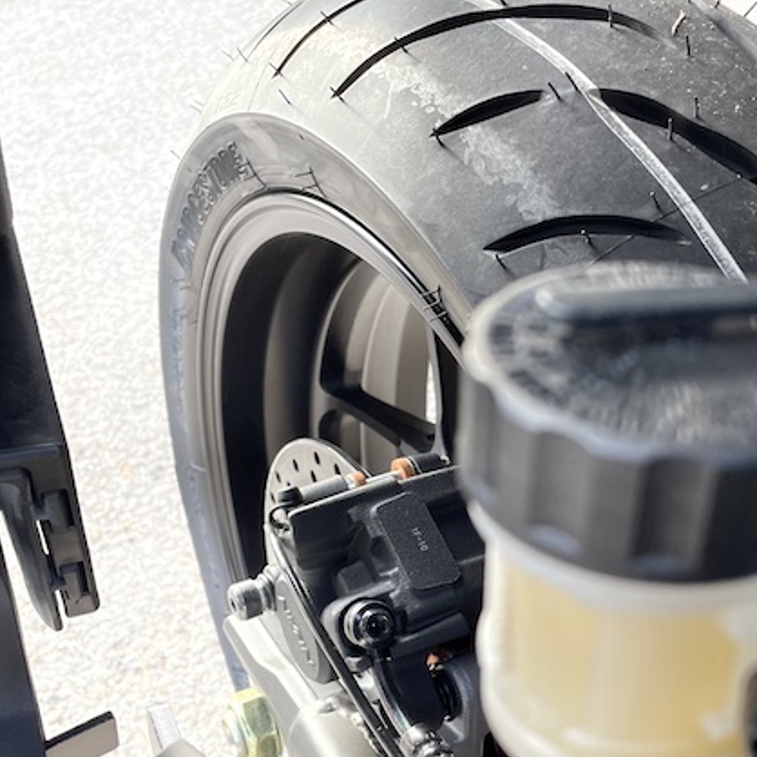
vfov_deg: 37.8
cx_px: 471
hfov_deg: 38.1
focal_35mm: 44
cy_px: 520
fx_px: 1089
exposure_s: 1/130
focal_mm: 4.2
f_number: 1.6
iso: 32
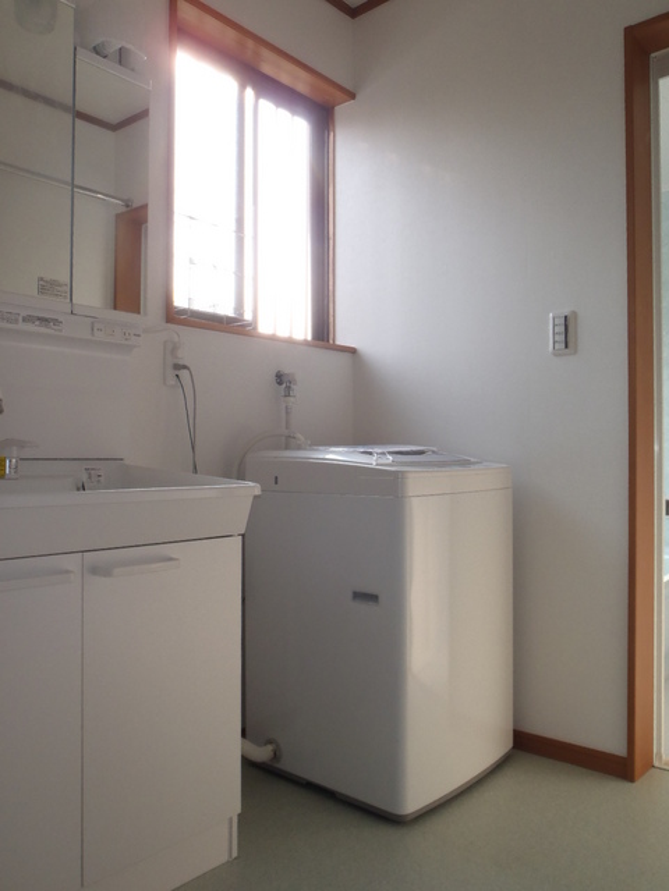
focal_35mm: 28
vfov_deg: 63.4
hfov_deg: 49.7
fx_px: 722
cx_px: 334
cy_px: 446
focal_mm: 5
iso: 100
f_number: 3.5
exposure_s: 1/50
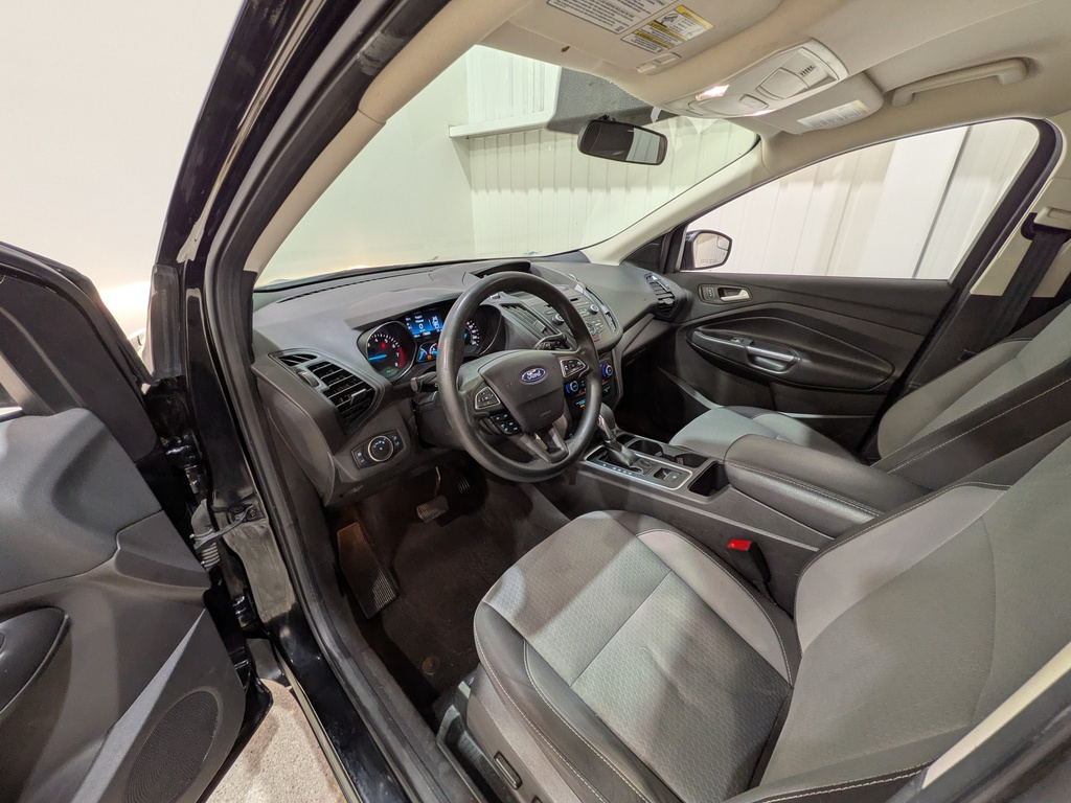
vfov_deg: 85.7
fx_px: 433
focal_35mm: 14
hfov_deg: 102.1
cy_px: 402
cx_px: 536
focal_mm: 1.83
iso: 51
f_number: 2.2
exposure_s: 1/24
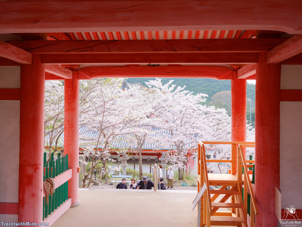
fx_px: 314
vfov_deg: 39.7
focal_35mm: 36
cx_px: 151
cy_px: 114
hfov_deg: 51.4
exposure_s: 1/200
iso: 500
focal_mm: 45
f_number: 4
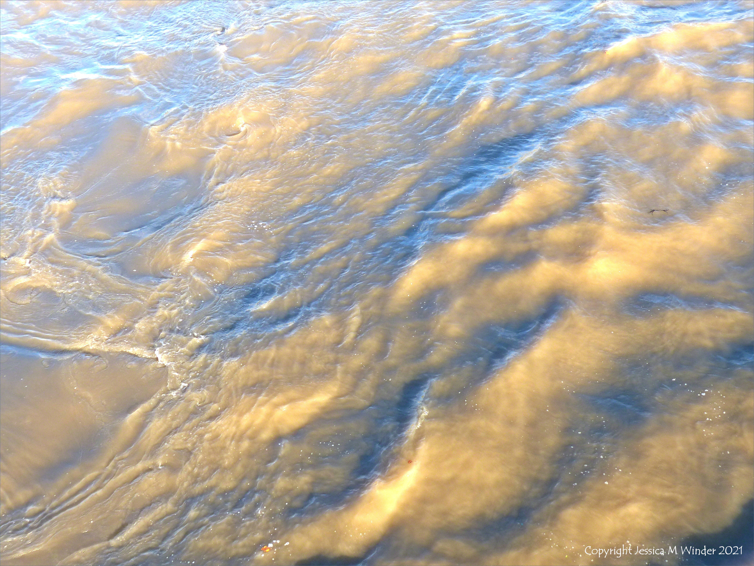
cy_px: 283
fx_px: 1176
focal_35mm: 54
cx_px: 377
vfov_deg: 27.0
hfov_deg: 35.5
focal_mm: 9.8
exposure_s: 1/100
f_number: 3.5
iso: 100
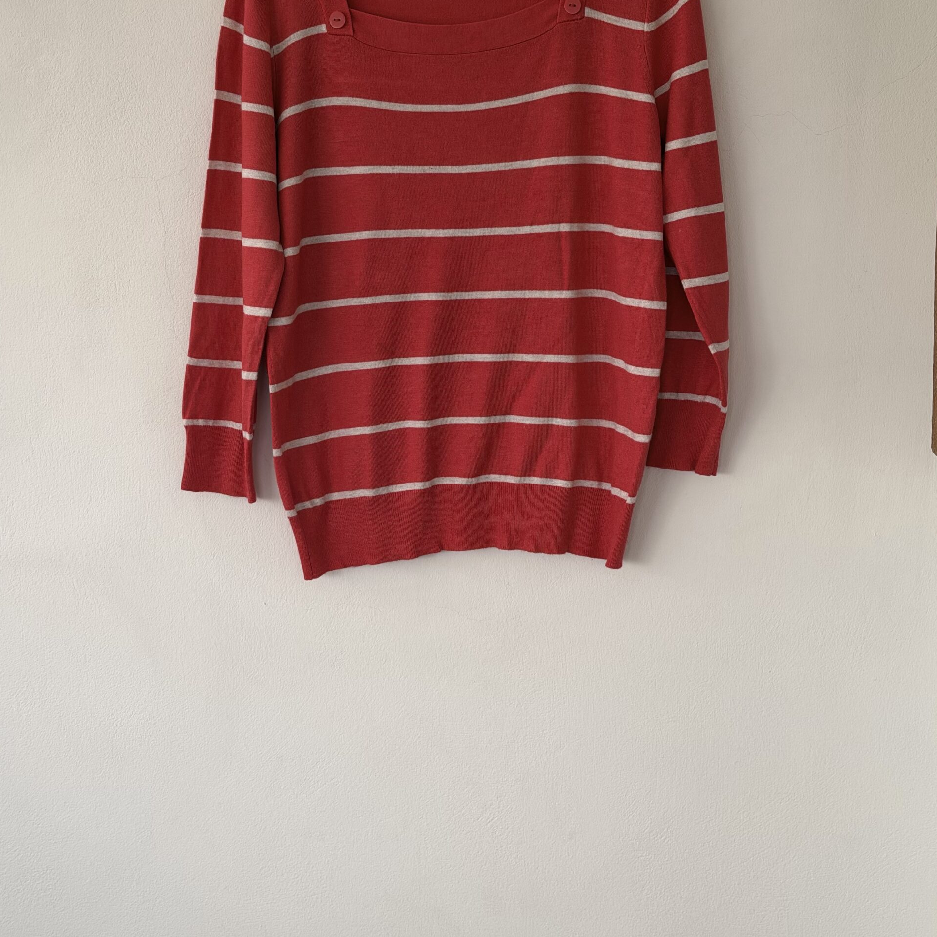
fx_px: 1746
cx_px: 470
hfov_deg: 30.0
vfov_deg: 30.0
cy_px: 366
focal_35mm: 57
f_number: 1.78
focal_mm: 6.76
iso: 100
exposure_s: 1/118
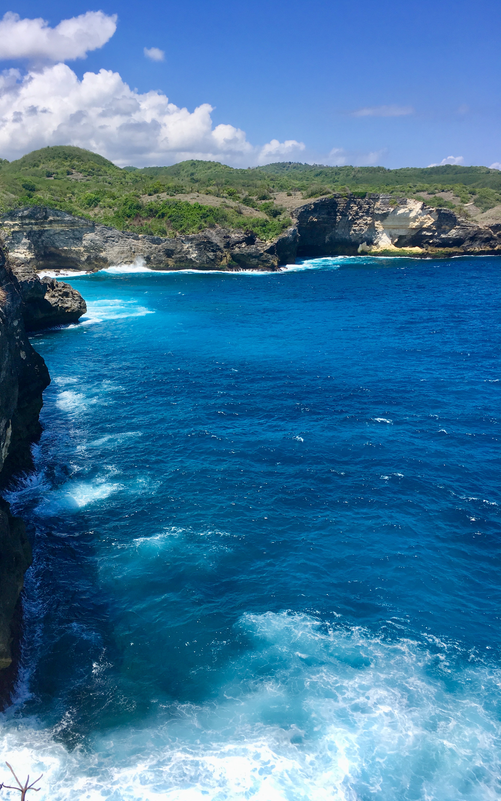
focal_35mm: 31
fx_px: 677
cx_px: 198
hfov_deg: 40.4
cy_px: 401
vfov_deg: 61.2
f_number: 2.2
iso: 25
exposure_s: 1/1832
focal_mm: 4.15
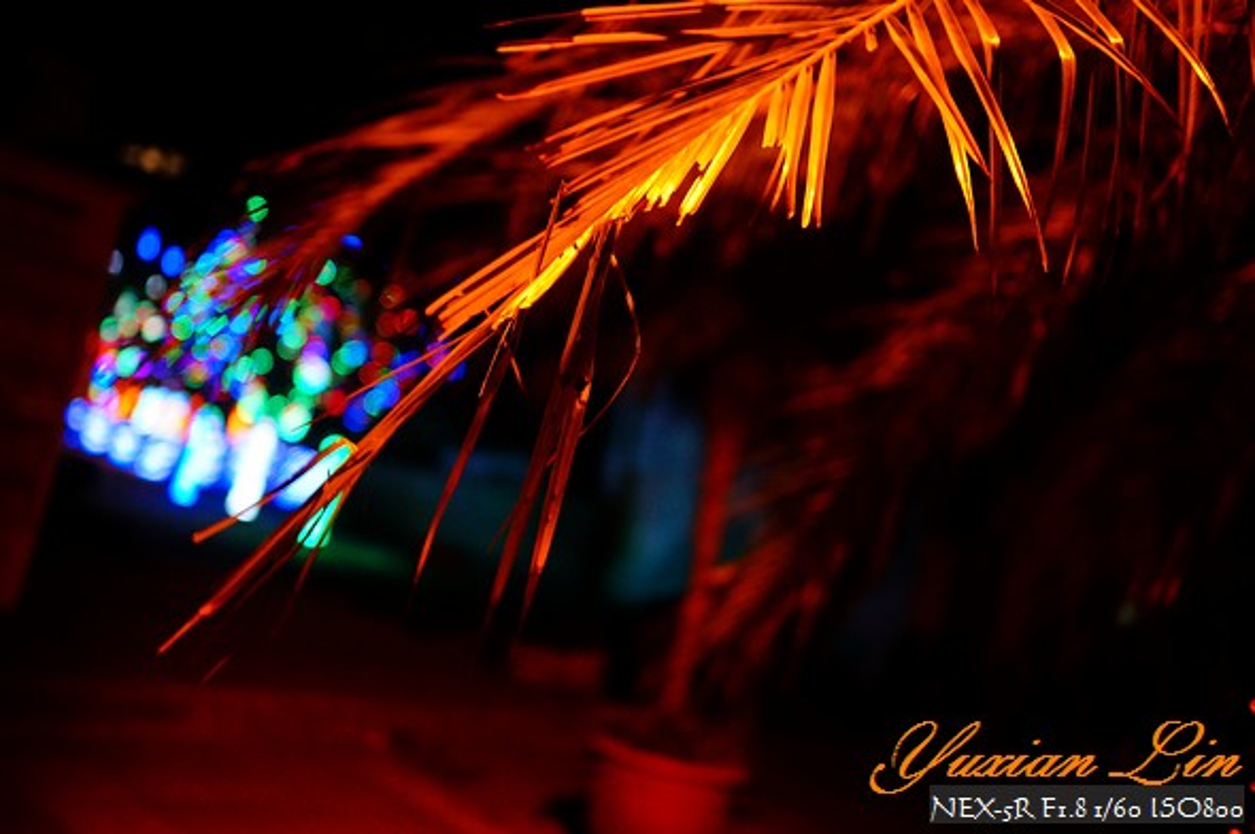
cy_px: 417
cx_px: 628
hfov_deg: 53.2
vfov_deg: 36.8
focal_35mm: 36
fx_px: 1254
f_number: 1.8
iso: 800
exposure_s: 1/60
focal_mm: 24
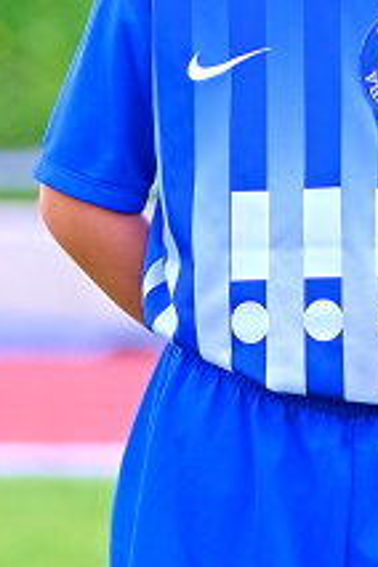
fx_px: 8583
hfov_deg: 2.5
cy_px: 379
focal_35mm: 545
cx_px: 291
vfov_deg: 3.8
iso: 320
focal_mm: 110.6
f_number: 2.8
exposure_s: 1/240
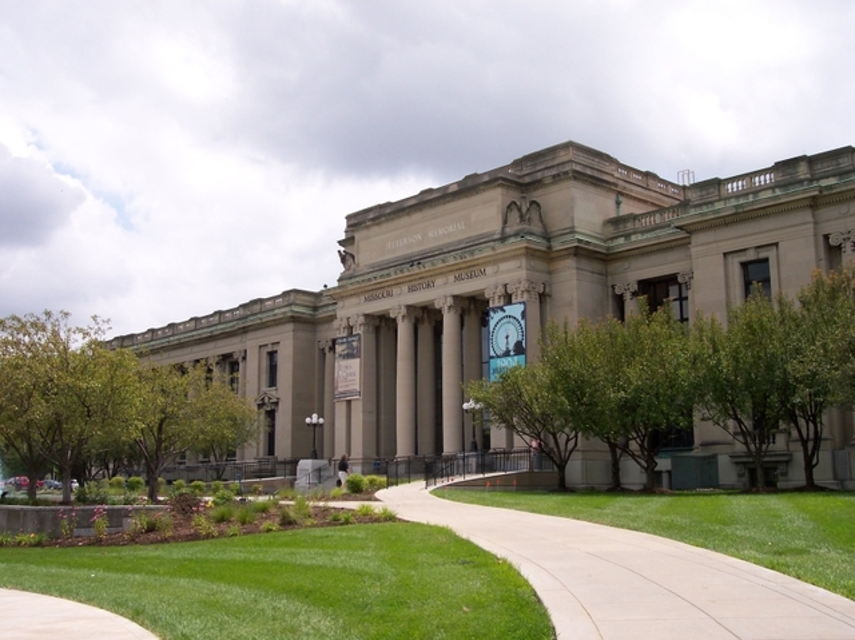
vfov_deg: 37.7
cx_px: 428
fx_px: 938
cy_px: 320
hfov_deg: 49.0
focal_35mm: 38
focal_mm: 8
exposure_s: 1/700
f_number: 4.8
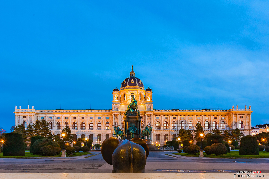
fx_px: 179
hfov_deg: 73.8
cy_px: 90
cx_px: 134
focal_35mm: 24
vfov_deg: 53.1
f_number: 14
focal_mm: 24
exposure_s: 1.3
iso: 200
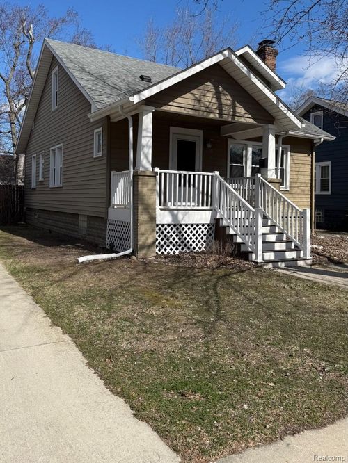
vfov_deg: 71.6
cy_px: 232
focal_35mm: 24
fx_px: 321
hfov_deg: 56.8
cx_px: 174
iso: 80
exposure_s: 1/5714
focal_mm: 6.76
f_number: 1.78
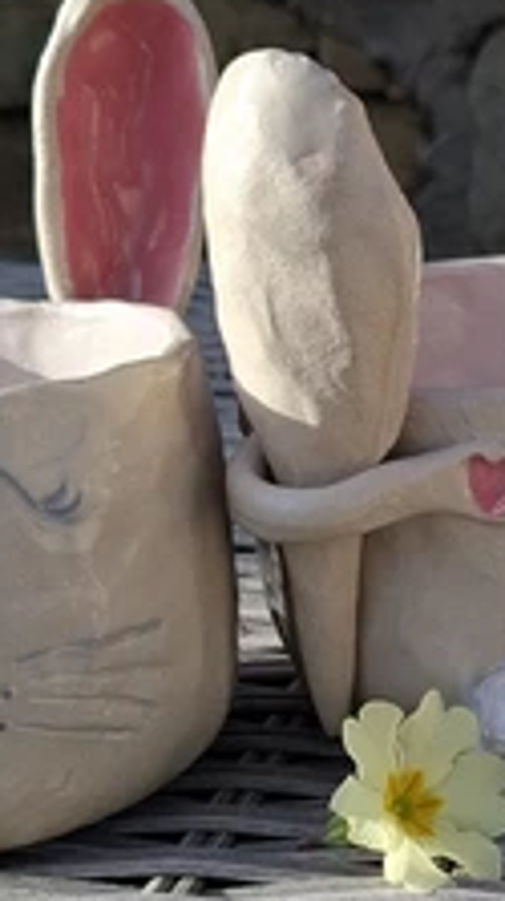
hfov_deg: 11.3
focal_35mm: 99
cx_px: 925
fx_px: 2363
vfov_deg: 21.4
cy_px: 683
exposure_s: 1/817
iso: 50
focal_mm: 5.54
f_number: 1.8
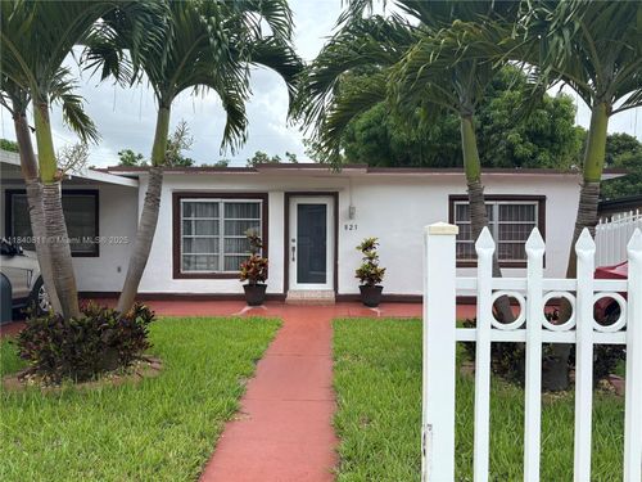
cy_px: 241
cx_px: 321
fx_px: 482
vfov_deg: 53.1
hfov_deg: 67.3
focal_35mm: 26
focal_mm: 5.96
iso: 50
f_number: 1.6
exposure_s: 1/2283
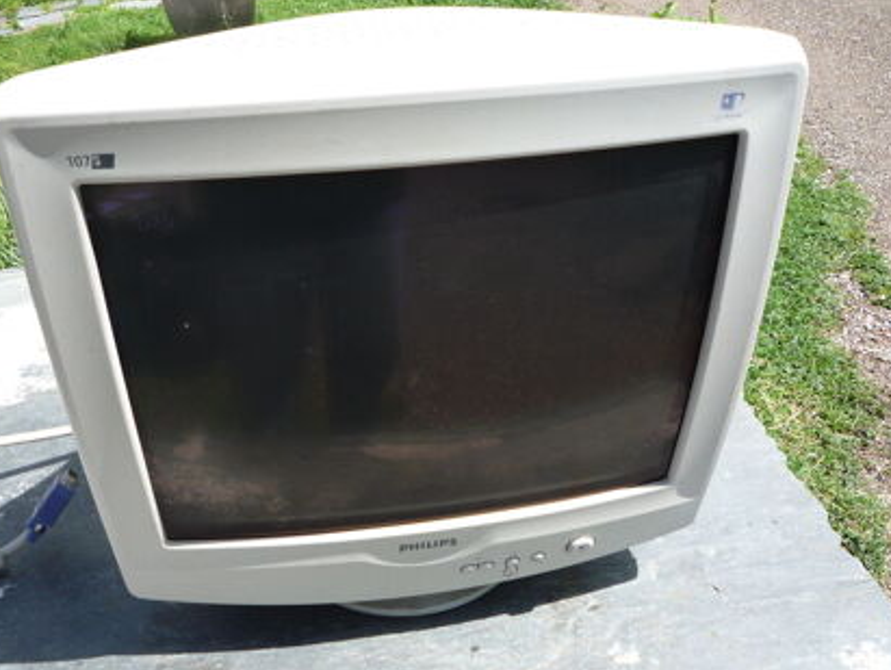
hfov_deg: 52.5
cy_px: 351
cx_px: 416
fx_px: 902
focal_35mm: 35
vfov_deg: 40.7
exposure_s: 1/400
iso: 100
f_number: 4
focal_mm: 5.2
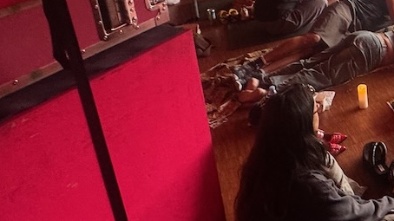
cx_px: 453
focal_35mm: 43
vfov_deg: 24.9
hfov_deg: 37.8
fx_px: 449
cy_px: -46
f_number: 2.2
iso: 250
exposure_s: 1/60
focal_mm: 2.22
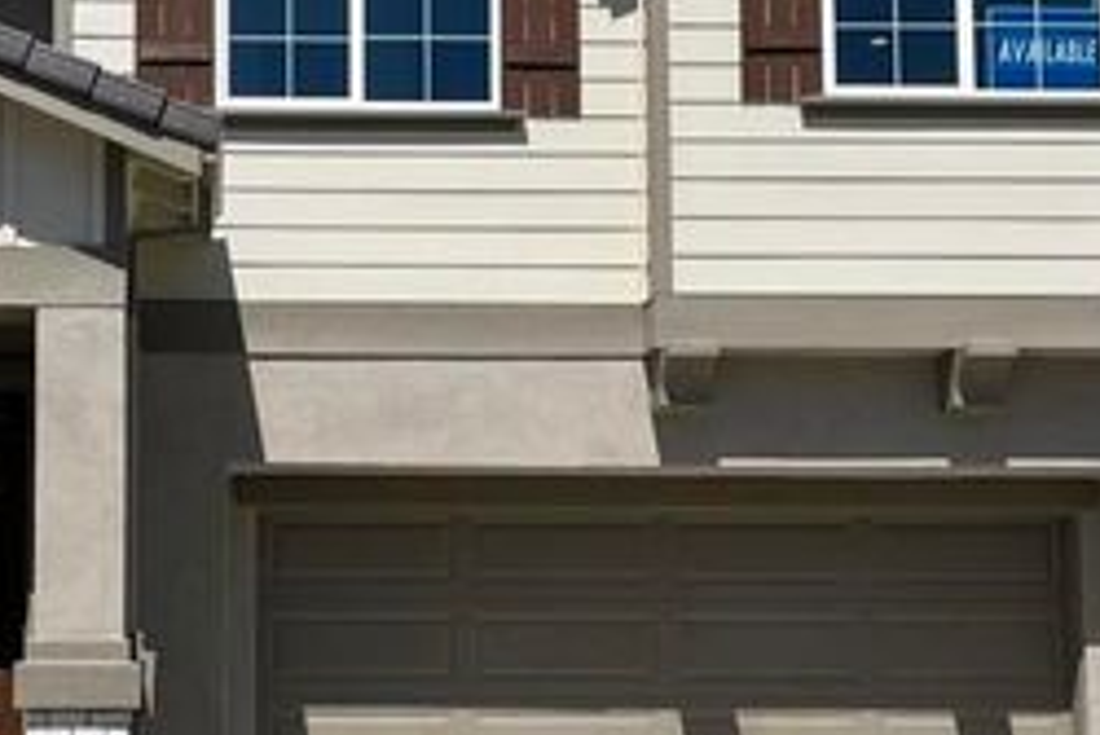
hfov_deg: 27.7
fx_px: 2201
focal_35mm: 72
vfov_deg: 18.9
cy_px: 442
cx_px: 282
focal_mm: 5.1
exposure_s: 1/5556
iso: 50
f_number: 1.6
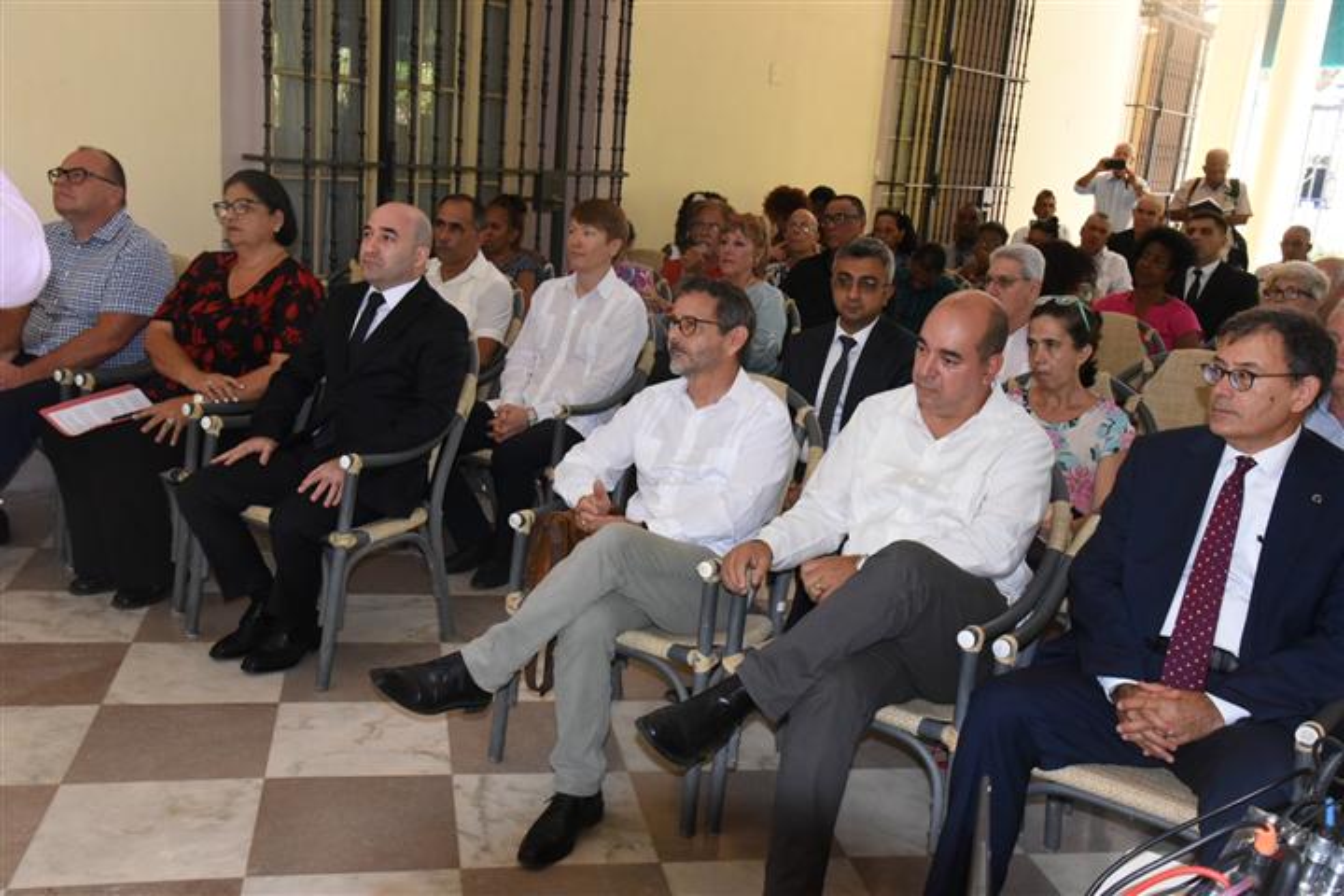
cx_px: 672
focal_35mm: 38
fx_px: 1419
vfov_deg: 35.1
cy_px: 448
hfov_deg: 50.7
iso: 5000
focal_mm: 38
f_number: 8
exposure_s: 1/160
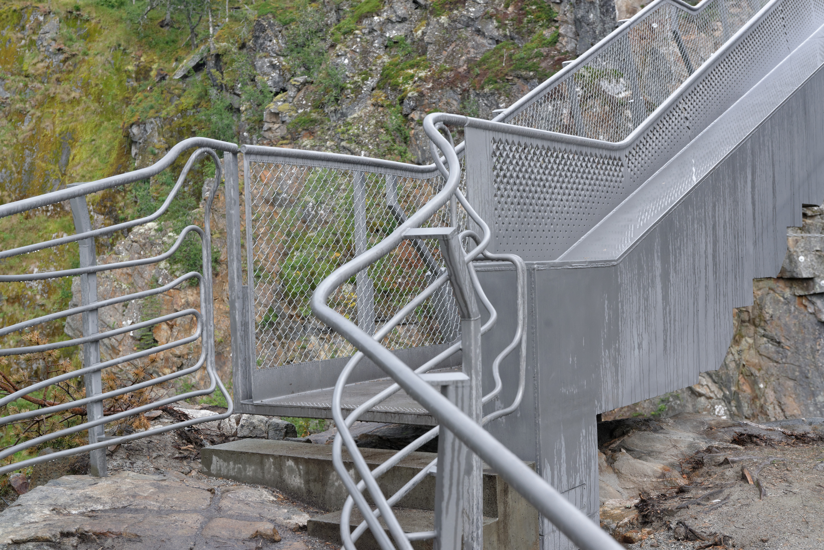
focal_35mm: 50
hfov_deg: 39.6
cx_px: 412
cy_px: 275
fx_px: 1145
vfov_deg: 27.0
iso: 640
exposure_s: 1/160
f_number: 6.3
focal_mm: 50
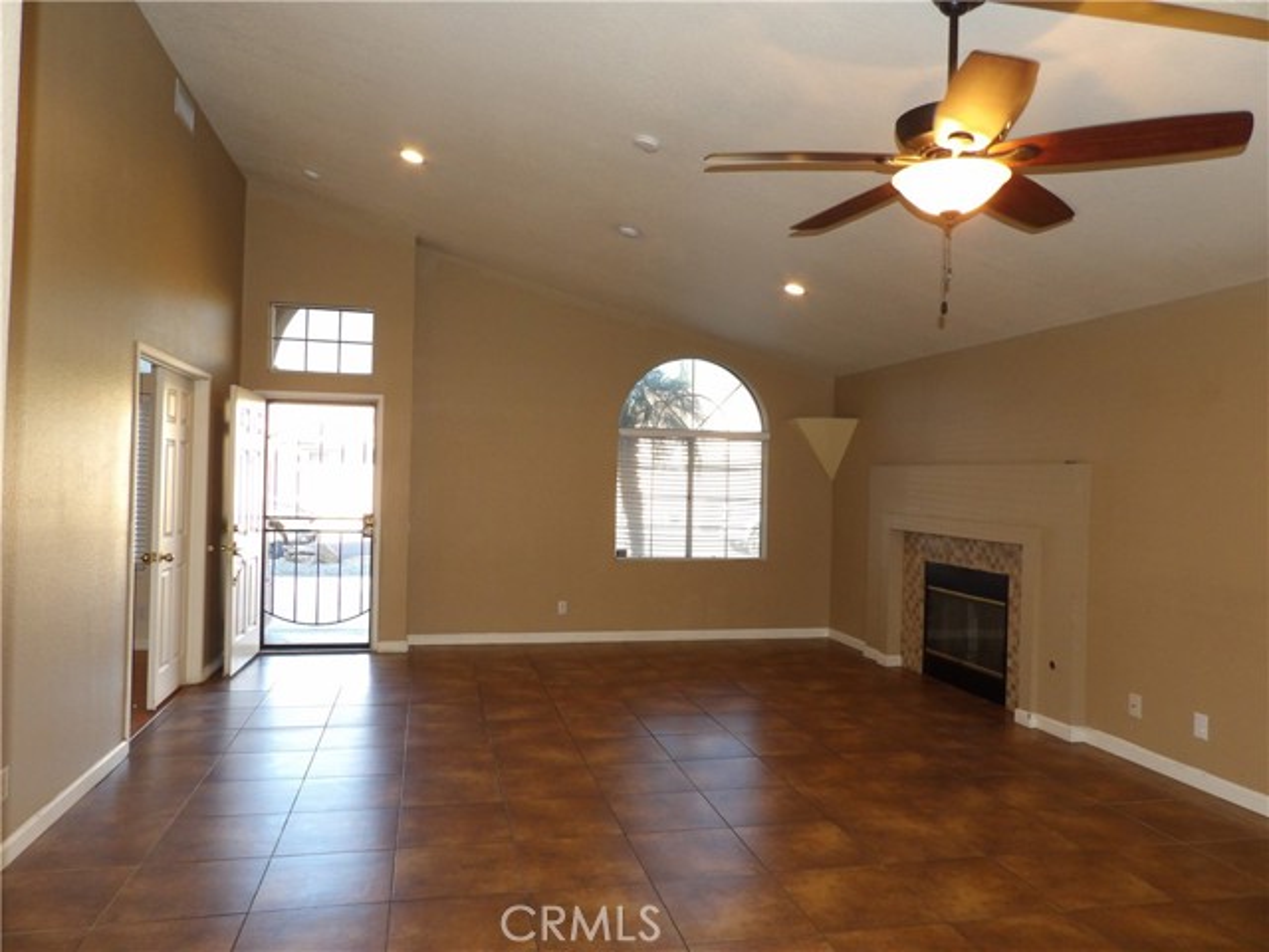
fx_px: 880
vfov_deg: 56.8
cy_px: 476
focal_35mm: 24
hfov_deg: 71.6
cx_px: 634
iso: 200
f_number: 3.2
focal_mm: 4.3
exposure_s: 1/33
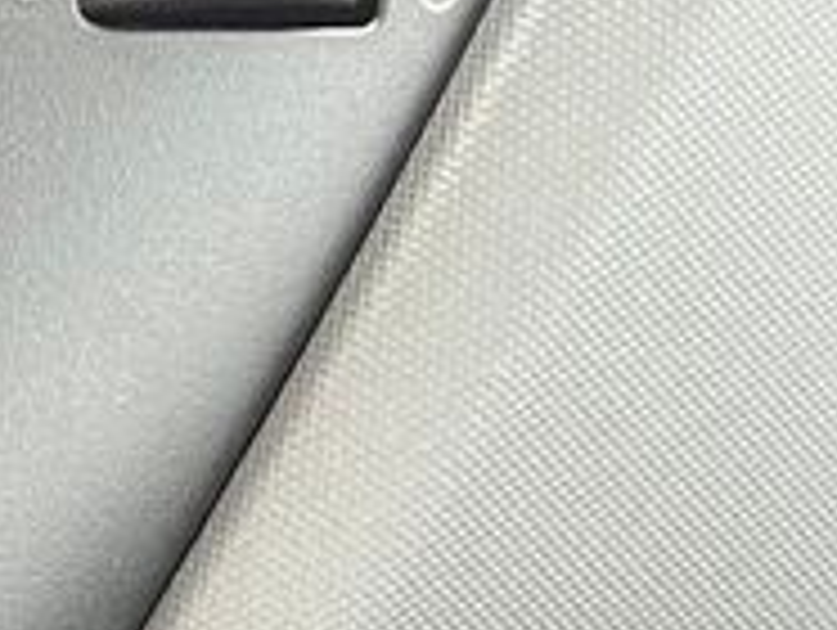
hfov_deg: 10.9
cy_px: 1566
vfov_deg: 9.2
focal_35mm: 143
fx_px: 3462
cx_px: -1372
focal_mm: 5.1
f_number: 1.6
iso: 250
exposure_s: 1/60
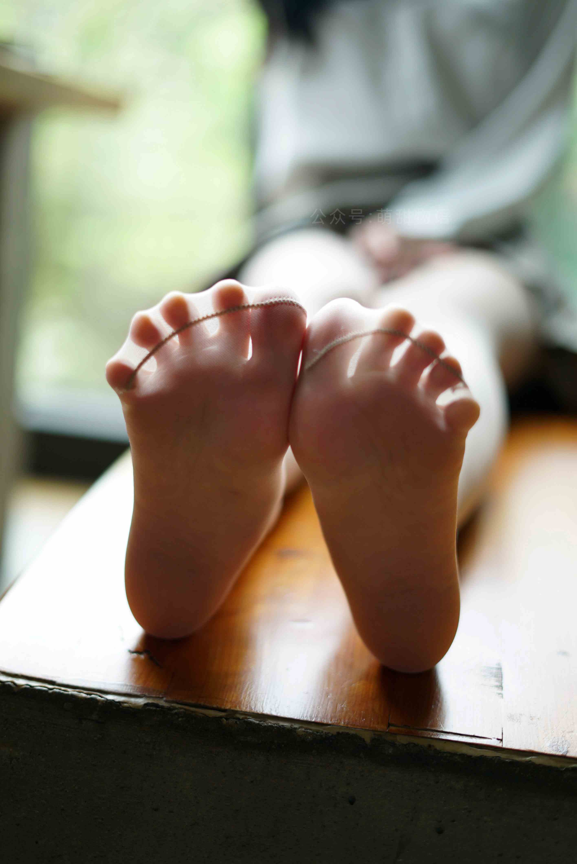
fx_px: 1200
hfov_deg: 27.0
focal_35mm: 50
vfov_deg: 39.6
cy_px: 432
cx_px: 288
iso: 200
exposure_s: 1/320
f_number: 1.8
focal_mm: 50
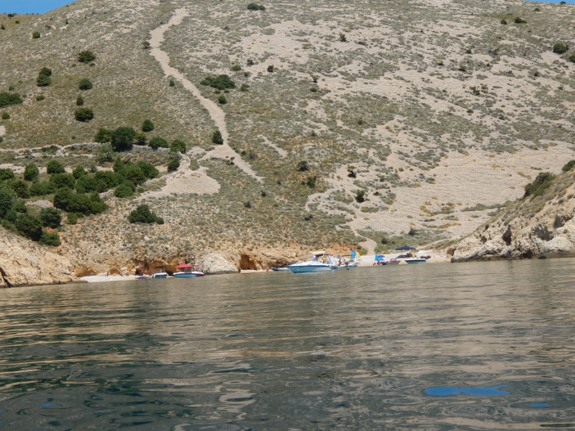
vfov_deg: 21.3
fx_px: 1146
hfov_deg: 28.2
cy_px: 216
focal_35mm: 69
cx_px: 288
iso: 125
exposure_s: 1/400
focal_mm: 12.3
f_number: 8.2
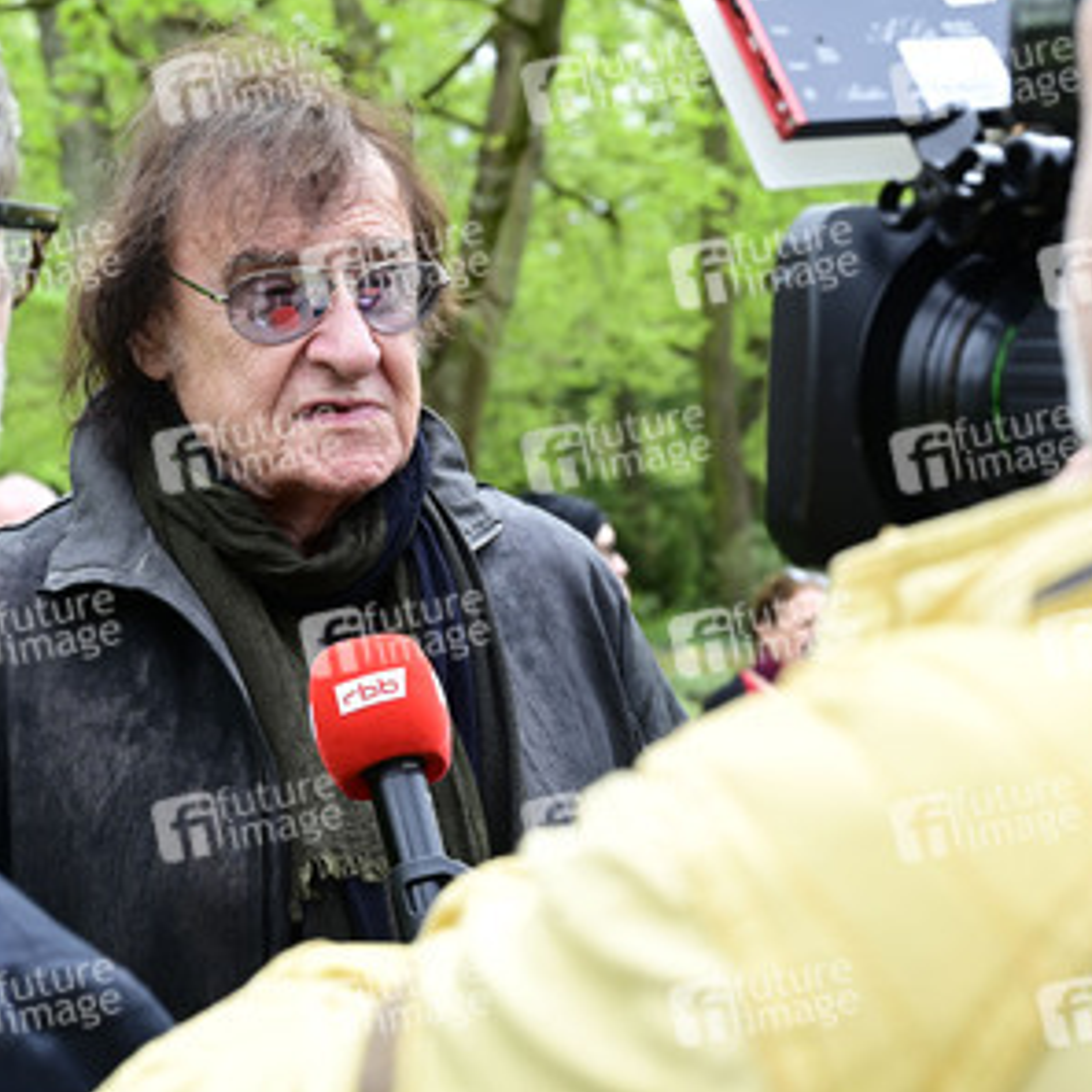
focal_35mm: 75
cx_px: 297
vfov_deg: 23.1
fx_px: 2677
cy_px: 542
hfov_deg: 22.9
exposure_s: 1/250
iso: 800
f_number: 7.1
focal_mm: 58
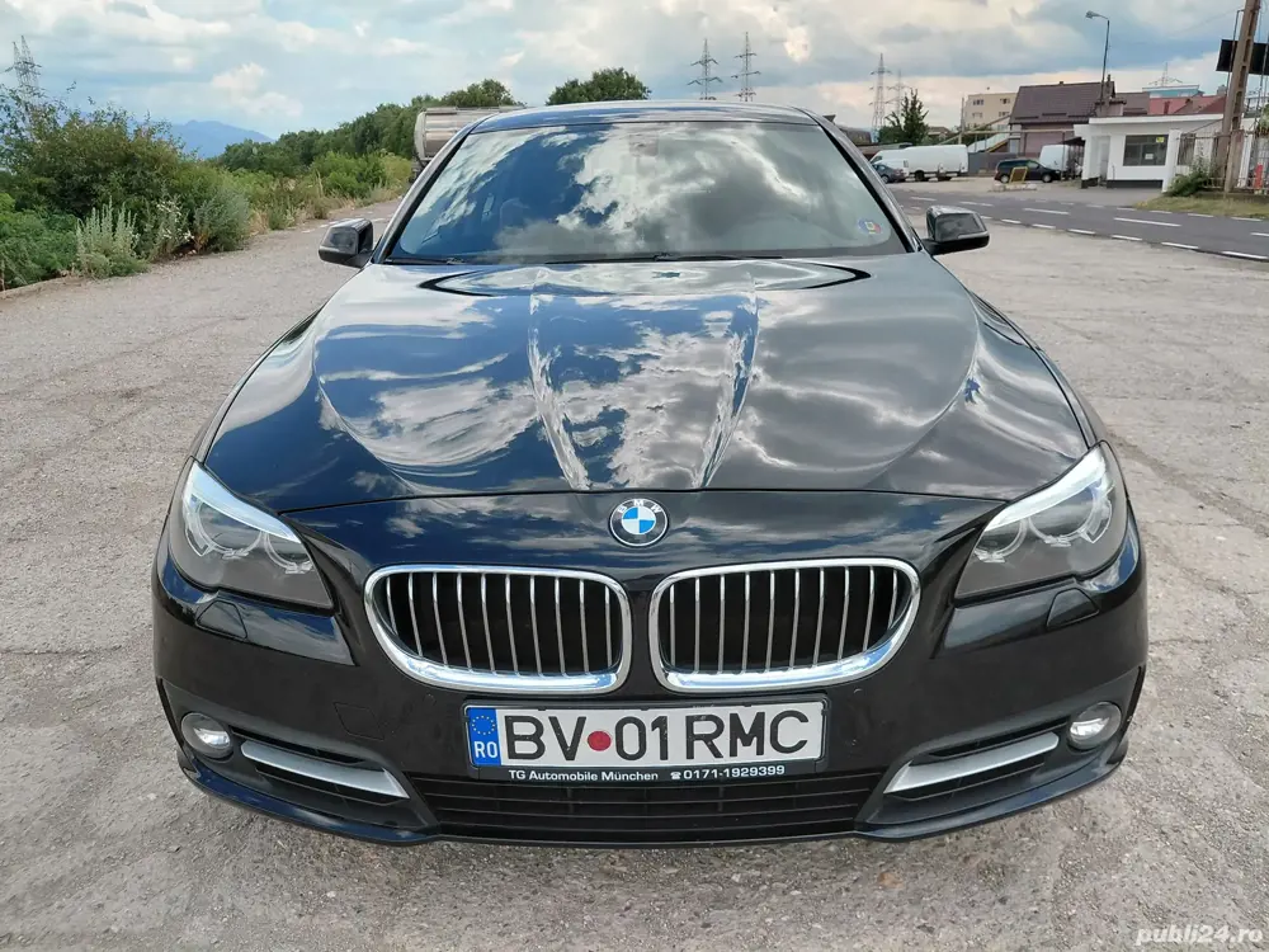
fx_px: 916
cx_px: 634
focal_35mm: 25
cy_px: 476
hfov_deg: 69.4
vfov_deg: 54.9
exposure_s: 1/1343
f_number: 1.8
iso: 50
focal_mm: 4.69
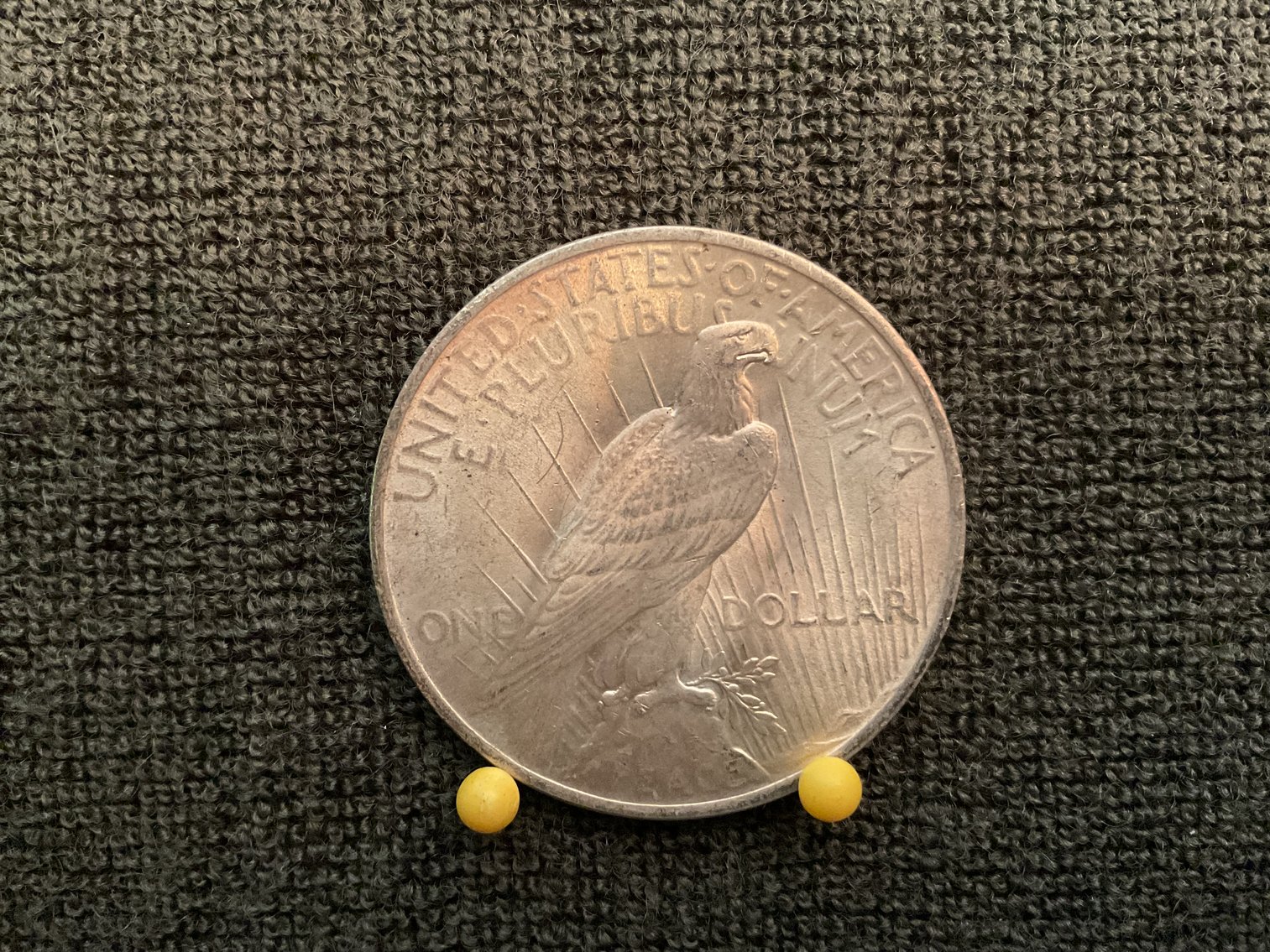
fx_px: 1064
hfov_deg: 61.7
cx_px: 635
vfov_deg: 48.2
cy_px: 476
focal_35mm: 29
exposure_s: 1/30
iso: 500
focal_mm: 3
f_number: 1.8
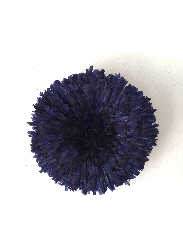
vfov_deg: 61.7
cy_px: 122
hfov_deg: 48.2
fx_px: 204
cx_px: 92
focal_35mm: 29
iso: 50
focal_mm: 4.15
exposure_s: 1/33
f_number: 2.2
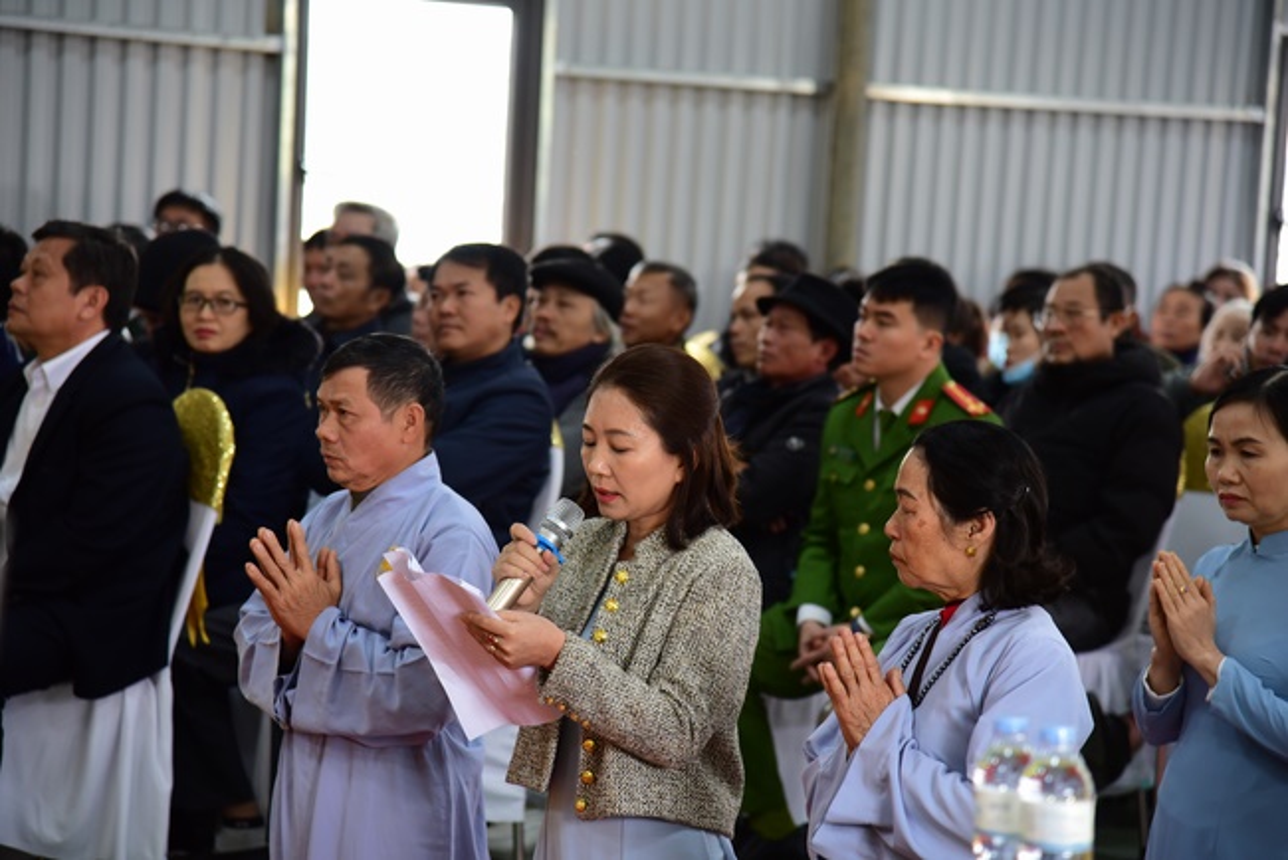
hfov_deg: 17.1
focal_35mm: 120
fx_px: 4295
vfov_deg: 11.4
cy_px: 430
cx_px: 644
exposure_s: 1/80
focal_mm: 120
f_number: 4
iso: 1250
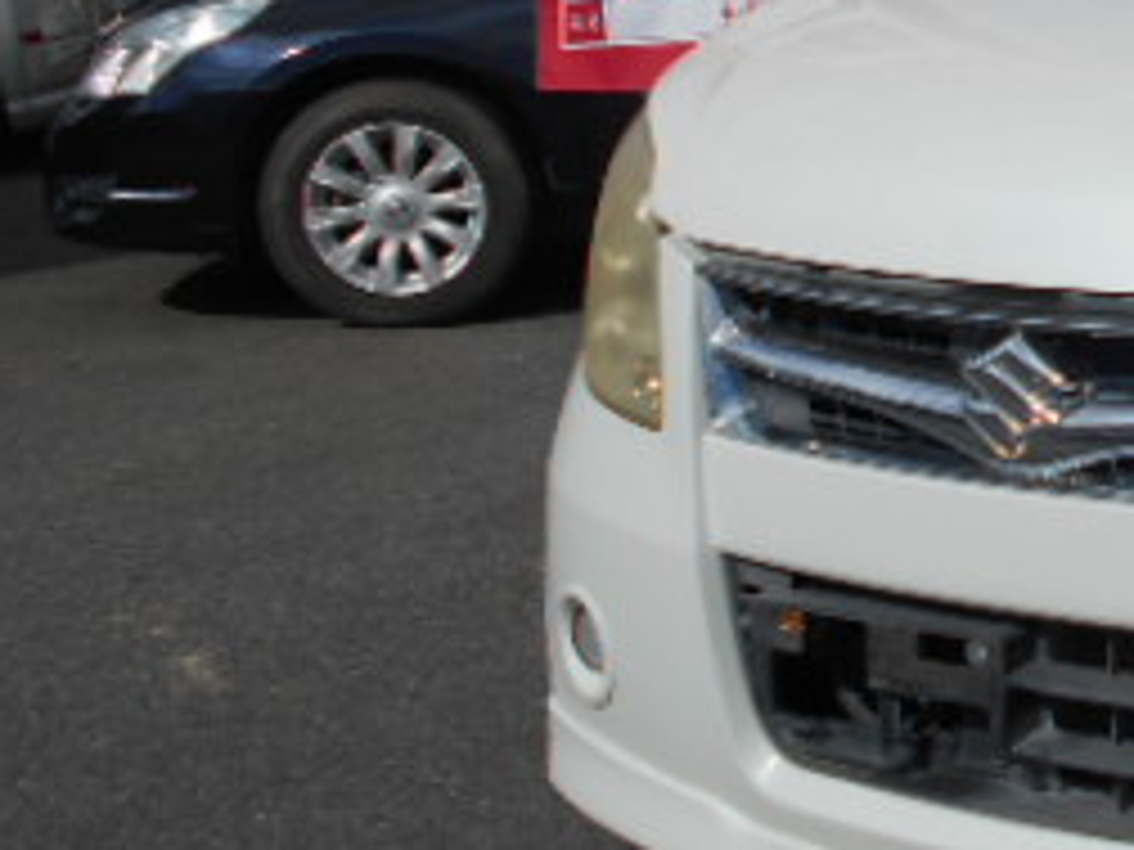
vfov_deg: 22.0
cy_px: 171
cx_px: 1422
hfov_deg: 25.7
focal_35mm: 66
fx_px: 2162
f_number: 8
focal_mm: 4.6
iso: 80
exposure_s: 1/500
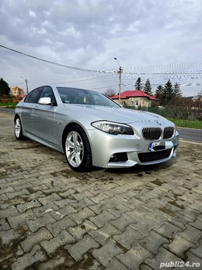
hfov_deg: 58.9
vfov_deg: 73.9
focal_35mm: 23
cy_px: 135
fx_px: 179
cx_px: 101
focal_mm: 6.3
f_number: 1.7
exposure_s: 1/385
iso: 12
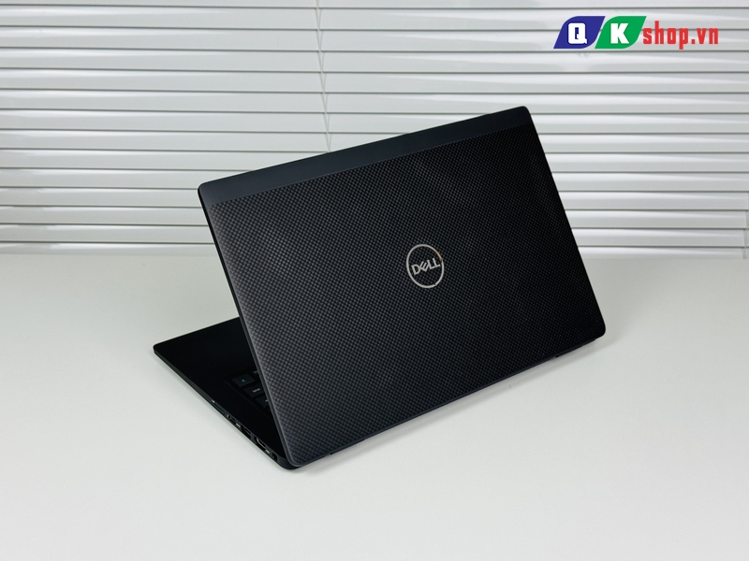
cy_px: 280
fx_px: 1039
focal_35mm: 48
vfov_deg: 30.3
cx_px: 374
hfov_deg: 39.7
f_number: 1.78
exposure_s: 1/164
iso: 50
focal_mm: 6.76
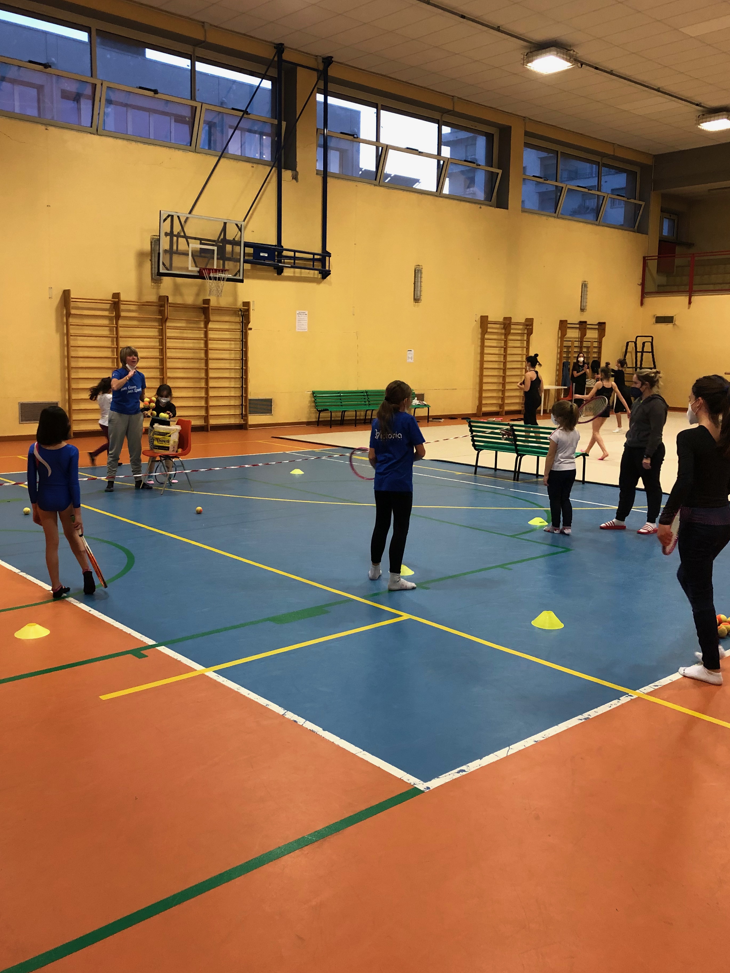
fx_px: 872
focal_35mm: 31
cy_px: 470
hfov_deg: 45.4
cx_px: 348
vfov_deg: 58.3
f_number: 1.8
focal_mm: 3.99
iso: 64
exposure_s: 1/15
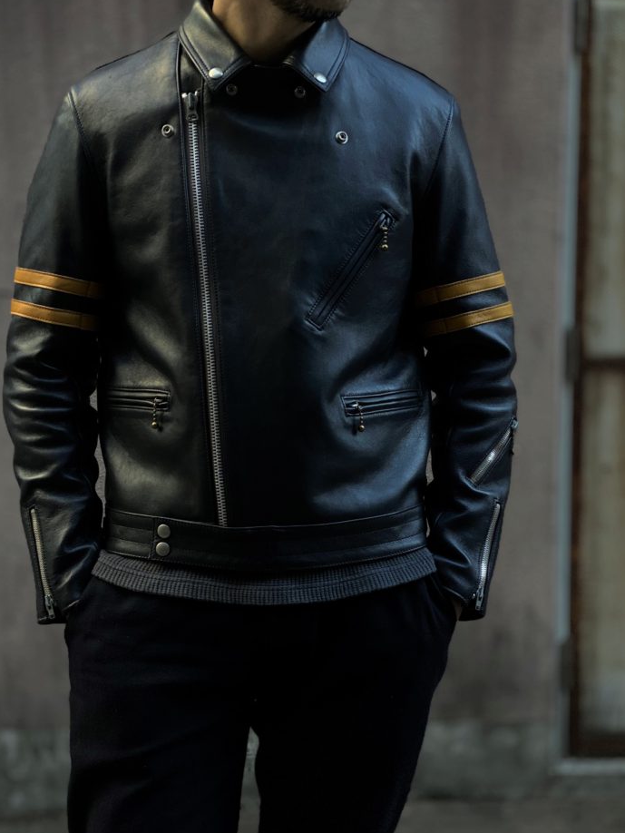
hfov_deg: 25.2
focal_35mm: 58
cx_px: 330
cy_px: 455
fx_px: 1396
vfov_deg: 33.2
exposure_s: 1/122
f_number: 2
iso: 100
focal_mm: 6
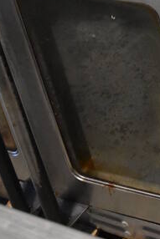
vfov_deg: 16.2
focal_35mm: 115
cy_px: -127
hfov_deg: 11.9
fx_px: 766
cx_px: 143
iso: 4000
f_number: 3.8
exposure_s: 1/125
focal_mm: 24
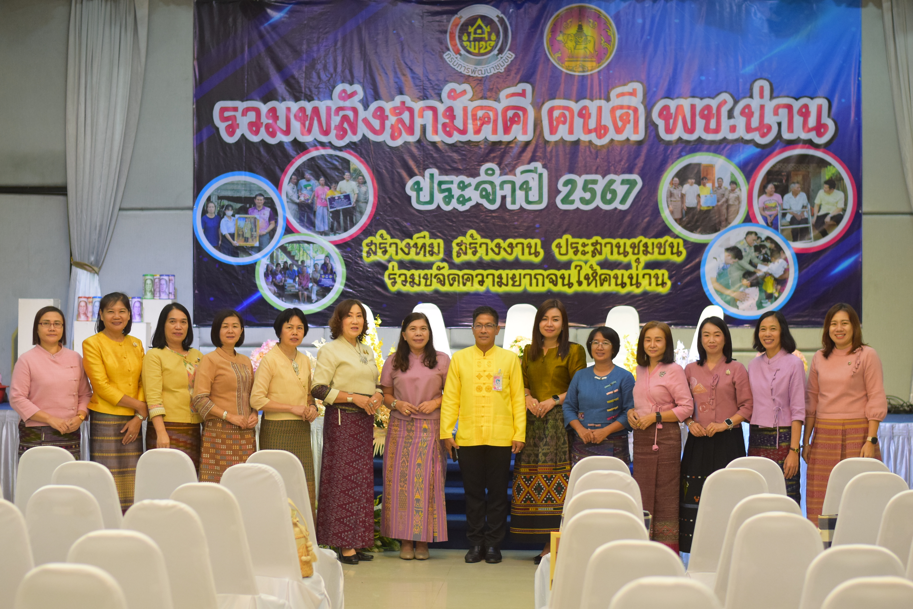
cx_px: 456
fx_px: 1902
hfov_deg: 27.0
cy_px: 304
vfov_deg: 18.2
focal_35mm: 75
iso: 1600
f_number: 2.5
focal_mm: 50
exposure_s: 1/250
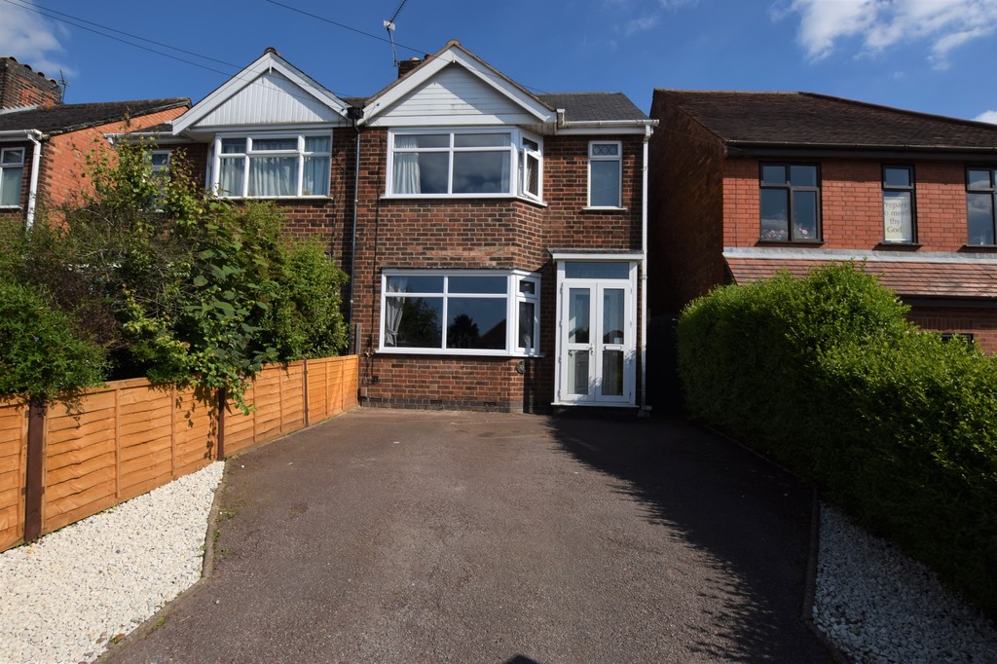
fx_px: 415
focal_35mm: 15
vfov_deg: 77.3
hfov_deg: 100.4
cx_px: 498
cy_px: 332
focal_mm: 10
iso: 100
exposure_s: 1/200
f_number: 11
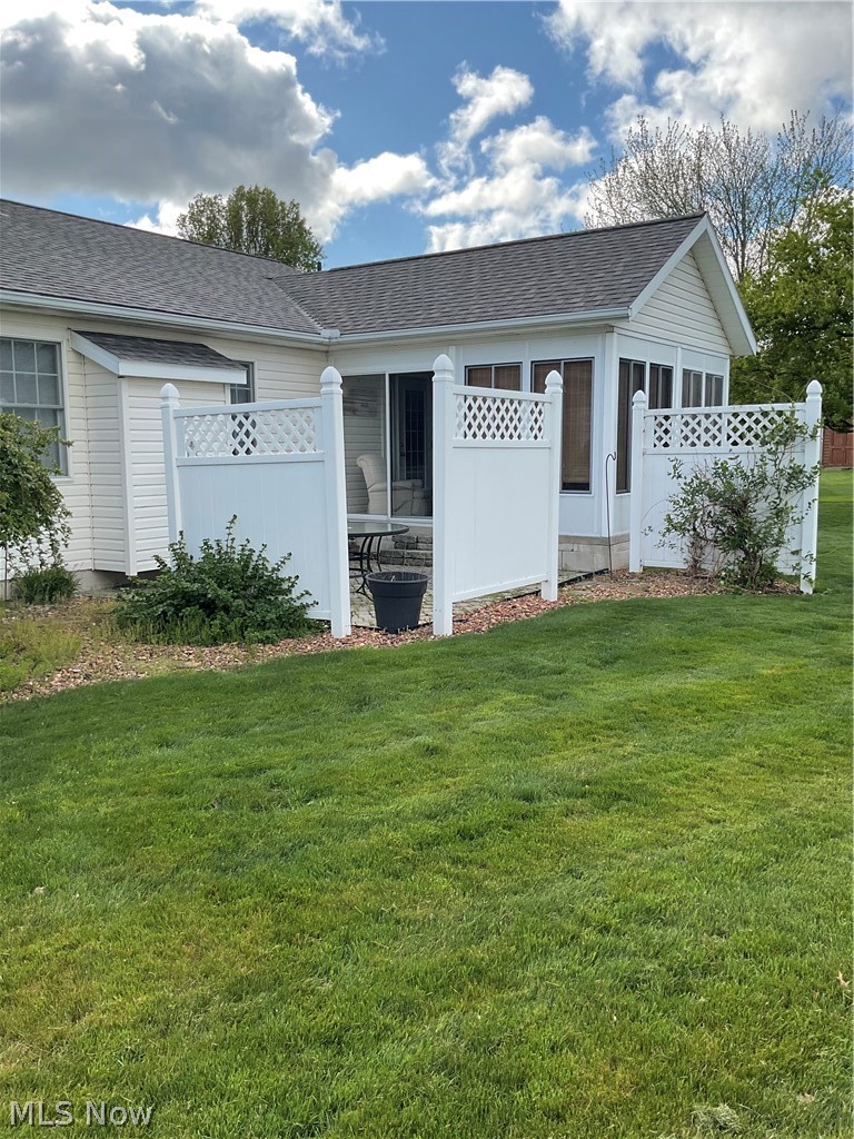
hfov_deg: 48.2
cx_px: 427
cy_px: 570
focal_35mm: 29
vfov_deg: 61.7
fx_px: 954
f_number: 1.8
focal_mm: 3
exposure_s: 1/739
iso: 16
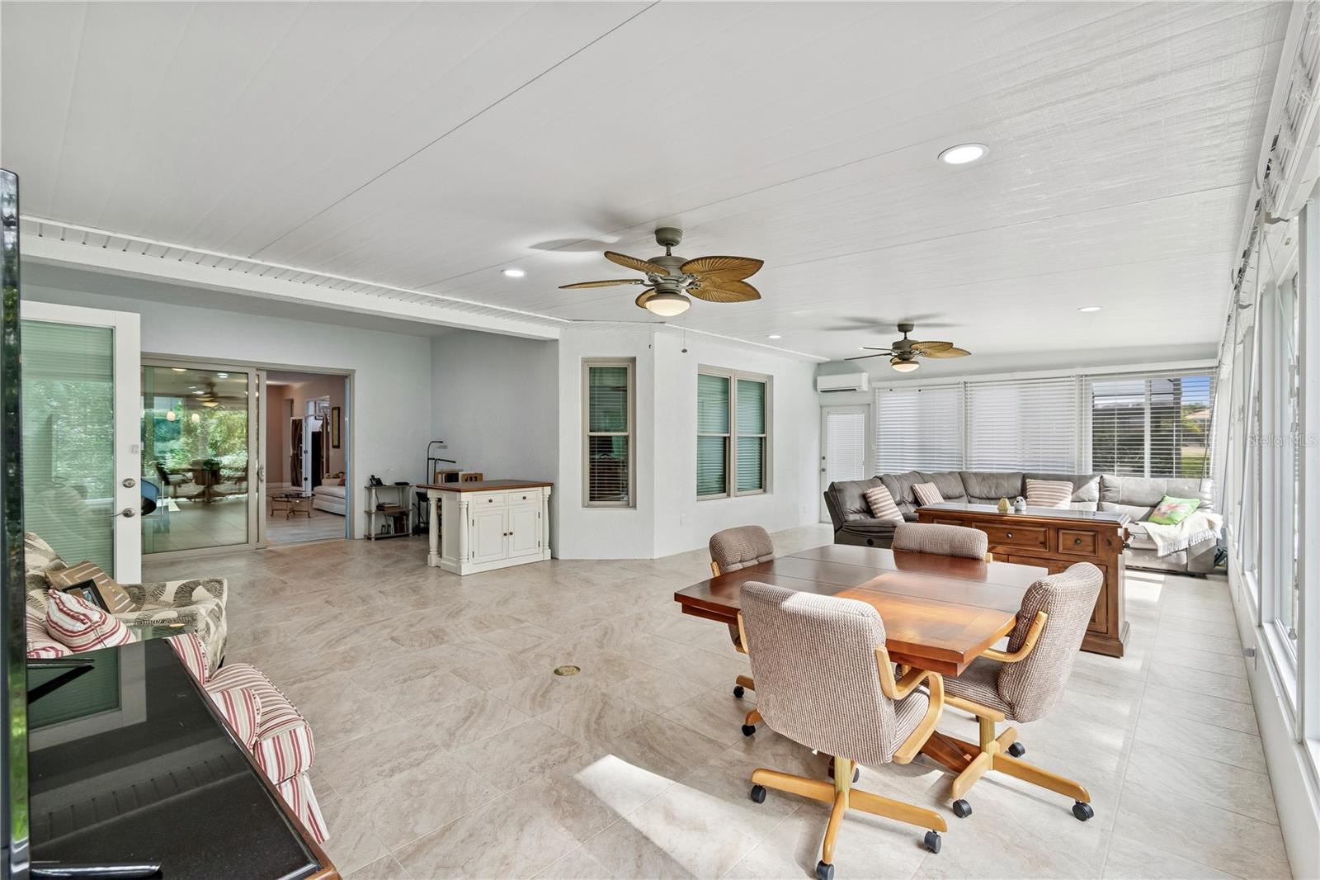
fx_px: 550
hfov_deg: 100.4
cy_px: 440
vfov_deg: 77.3
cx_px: 660
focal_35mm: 15
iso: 100
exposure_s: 1/50
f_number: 7.1
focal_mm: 10
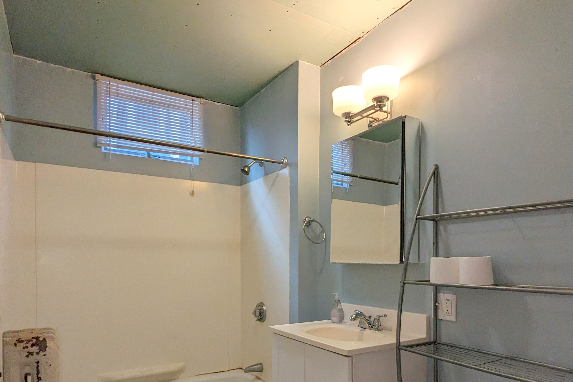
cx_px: 285
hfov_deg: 76.1
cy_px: 266
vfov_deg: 53.6
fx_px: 366
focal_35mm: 23
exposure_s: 1/60
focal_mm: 2.35
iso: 56
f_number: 2.2
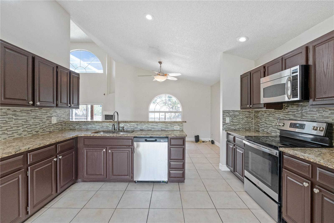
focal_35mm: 16
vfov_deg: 73.7
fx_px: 148
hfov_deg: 96.7
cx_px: 167
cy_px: 112
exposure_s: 1/30
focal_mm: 16
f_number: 10
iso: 4000
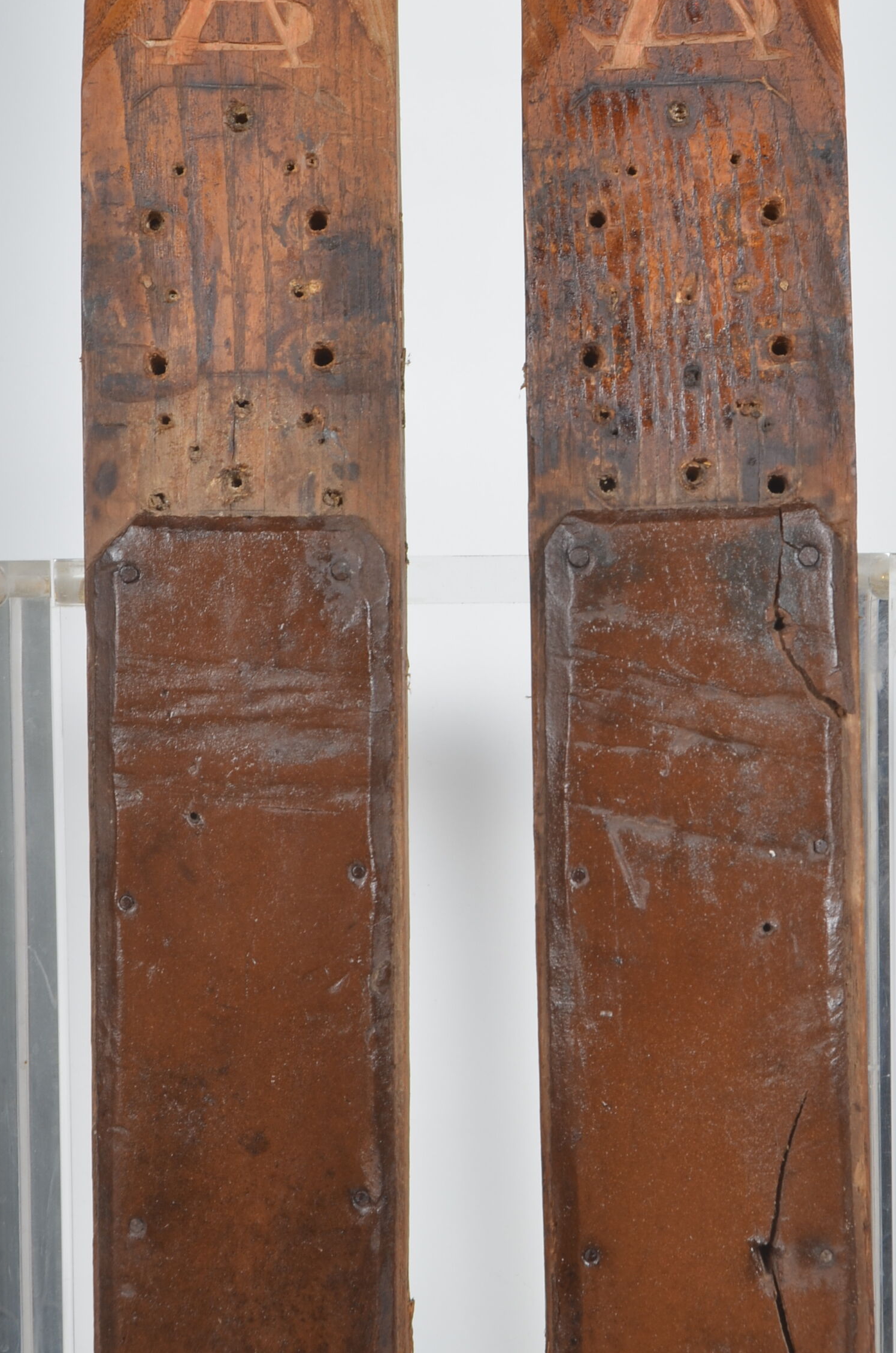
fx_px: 2025
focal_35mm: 54
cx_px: 595
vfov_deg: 36.9
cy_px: 649
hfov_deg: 24.8
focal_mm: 22
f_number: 14
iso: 100
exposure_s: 1/125
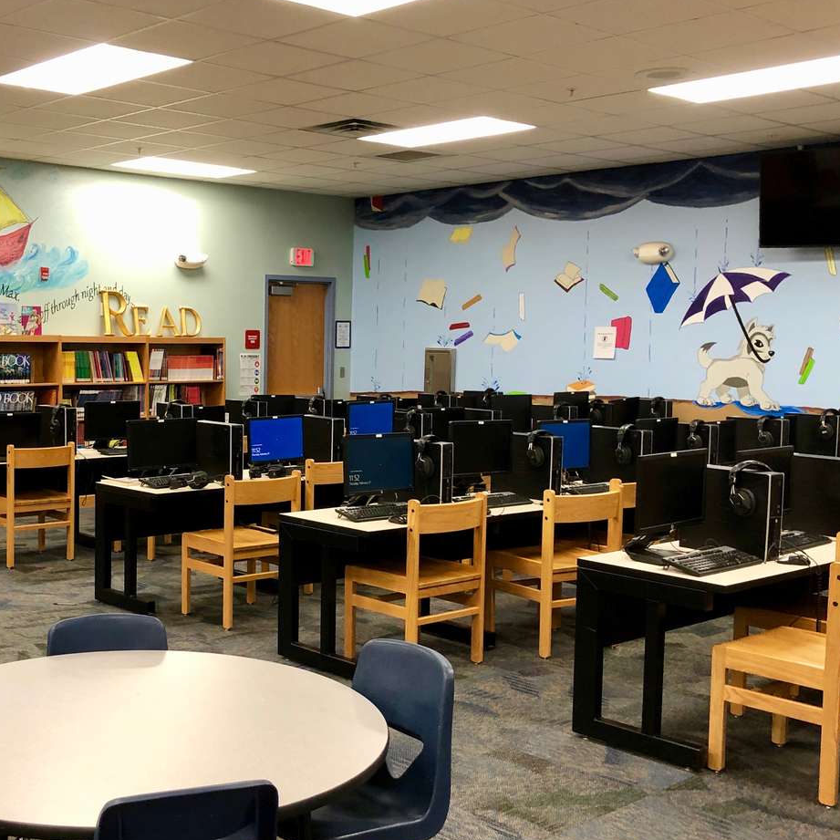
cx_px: 254
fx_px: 1181
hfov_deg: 38.5
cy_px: 464
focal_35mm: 43
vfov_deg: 39.1
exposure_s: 1/15
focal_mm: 4
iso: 40
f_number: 1.8
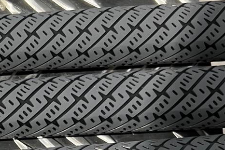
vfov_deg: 11.4
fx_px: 731
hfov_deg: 16.5
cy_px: 198
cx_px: -72
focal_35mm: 117
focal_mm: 5.7
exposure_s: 1/50
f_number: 1.5
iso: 80
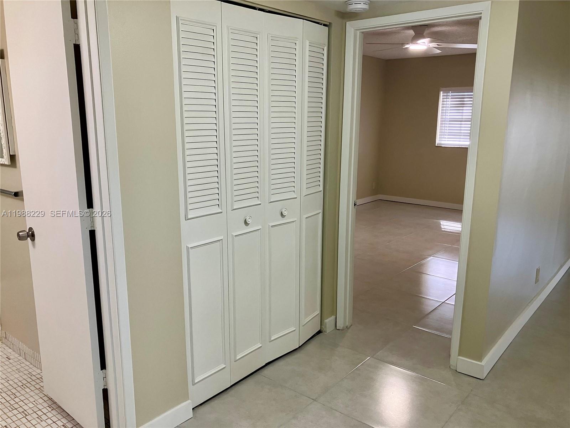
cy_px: 214
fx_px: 461
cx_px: 285
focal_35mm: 28
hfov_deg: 63.4
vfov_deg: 49.7
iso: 64
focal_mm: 3.99
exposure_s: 1/60
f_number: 1.8
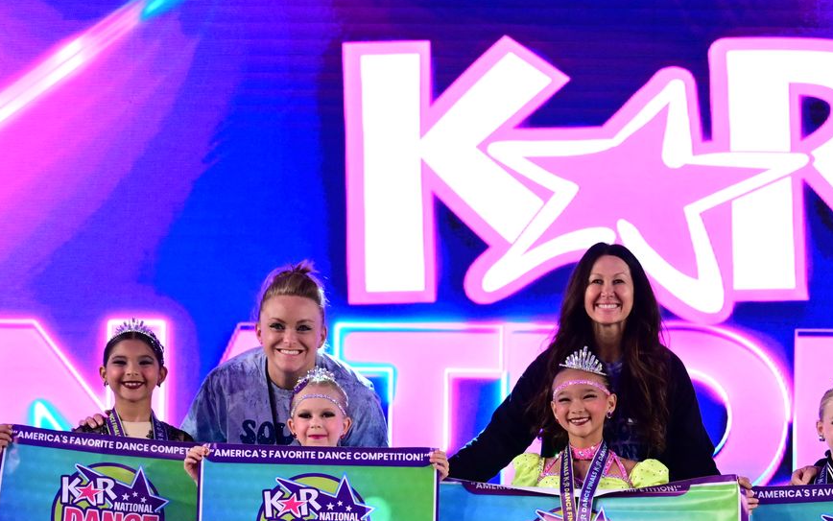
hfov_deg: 12.4
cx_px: 582
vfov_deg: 7.7
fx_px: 3838
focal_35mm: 169
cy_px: 473
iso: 2500
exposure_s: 1/1000
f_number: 3.2
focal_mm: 64
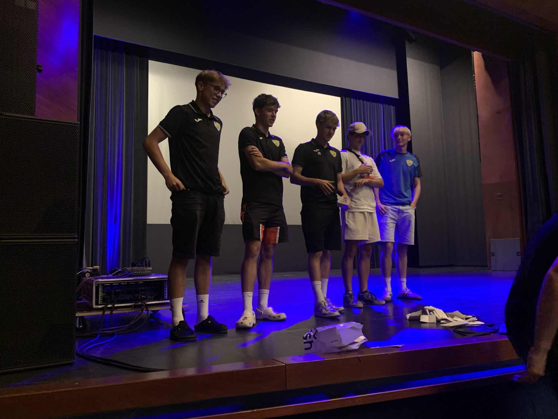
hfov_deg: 65.3
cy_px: 208
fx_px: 435
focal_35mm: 27
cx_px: 279
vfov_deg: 51.4
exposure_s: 1/33
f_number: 1.8
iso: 400
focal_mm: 4.25
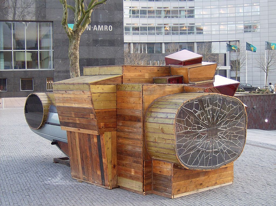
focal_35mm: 56
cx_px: 138
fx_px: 445
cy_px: 103
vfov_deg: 26.0
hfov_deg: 34.4
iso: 107
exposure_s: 1/88
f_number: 3.4
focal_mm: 9.3
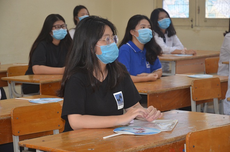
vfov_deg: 13.0
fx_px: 669
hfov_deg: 19.5
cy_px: 76
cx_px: 115
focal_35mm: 105
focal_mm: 70
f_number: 5.3
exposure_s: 1/60
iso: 400
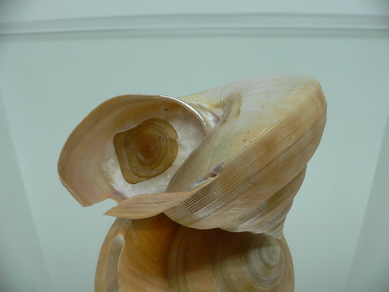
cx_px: 194
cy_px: 146
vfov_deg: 40.7
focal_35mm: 35
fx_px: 393
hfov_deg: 52.6
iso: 150
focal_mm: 4.6
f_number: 2.8
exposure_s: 1/60
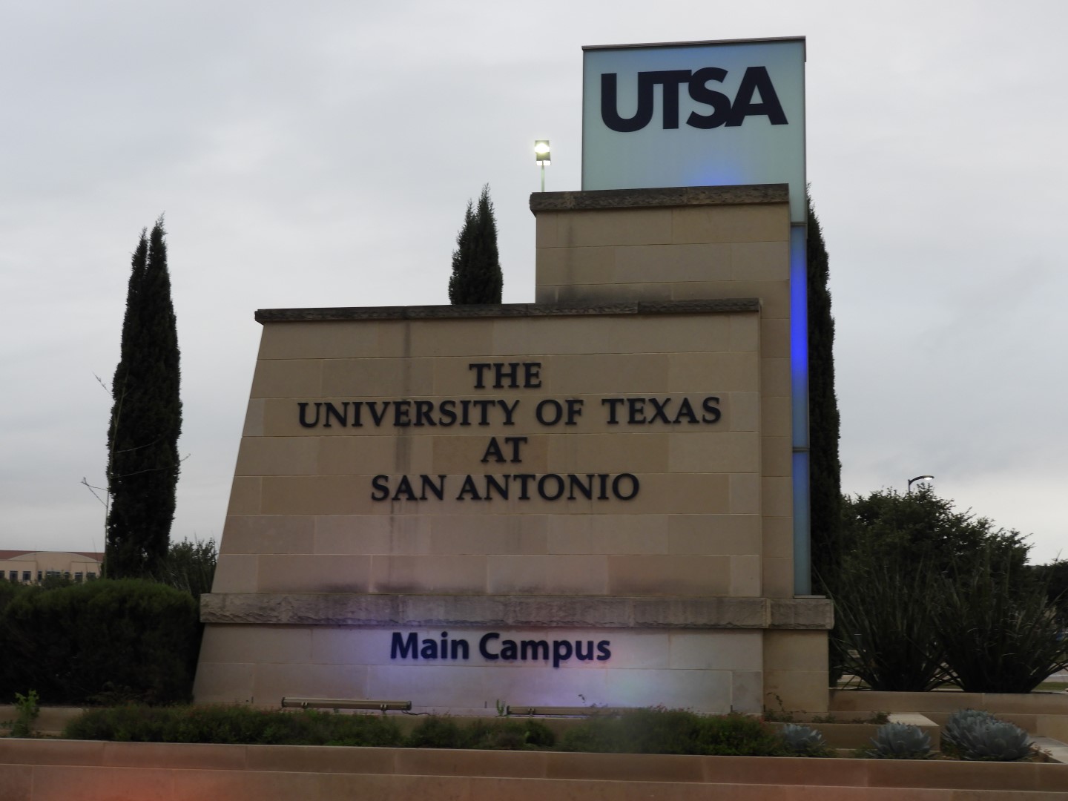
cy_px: 400
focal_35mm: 55
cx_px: 534
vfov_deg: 26.6
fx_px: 1697
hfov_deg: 34.9
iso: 100
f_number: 4
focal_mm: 9.9
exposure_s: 1/80
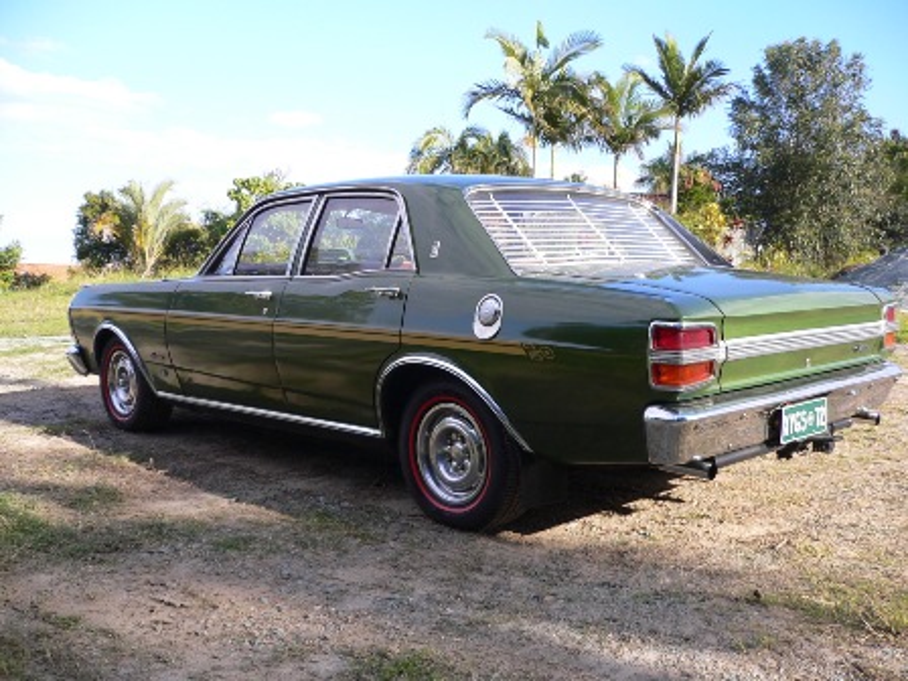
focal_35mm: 35
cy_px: 340
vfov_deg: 40.7
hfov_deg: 52.6
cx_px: 454
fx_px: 918
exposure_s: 1/320
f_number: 2.8
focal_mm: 5.8
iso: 64
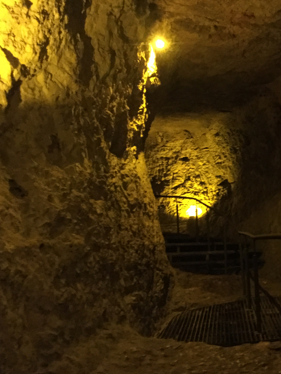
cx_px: 233
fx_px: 455
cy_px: 188
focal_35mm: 42
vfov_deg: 44.8
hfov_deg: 33.2
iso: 800
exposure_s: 1/17
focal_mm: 3.3
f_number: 2.4
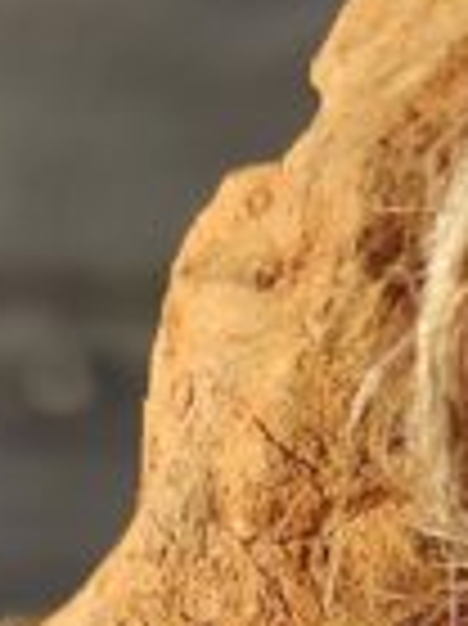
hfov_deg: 14.5
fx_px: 1805
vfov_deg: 17.6
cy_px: 953
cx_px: 472
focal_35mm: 100
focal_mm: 4.77
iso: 112
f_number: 1.75
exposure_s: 1/628
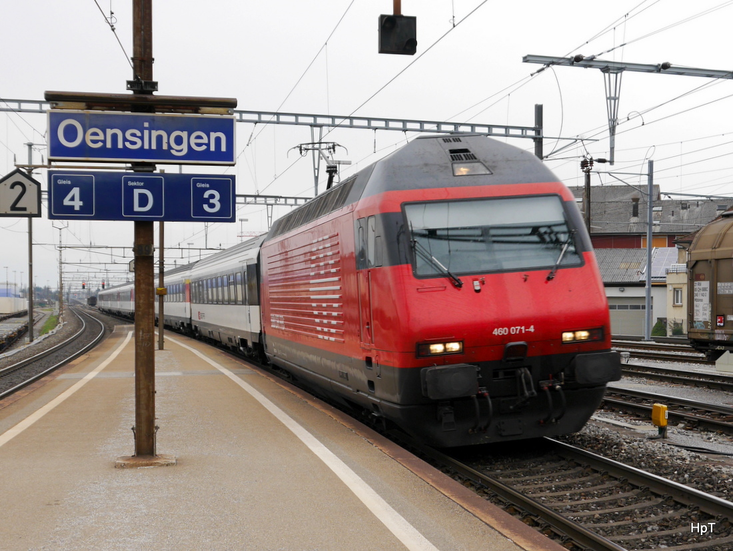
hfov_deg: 48.9
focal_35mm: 38
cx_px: 366
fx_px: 805
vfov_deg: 37.8
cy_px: 276
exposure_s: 1/200
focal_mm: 19
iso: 160
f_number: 5.6
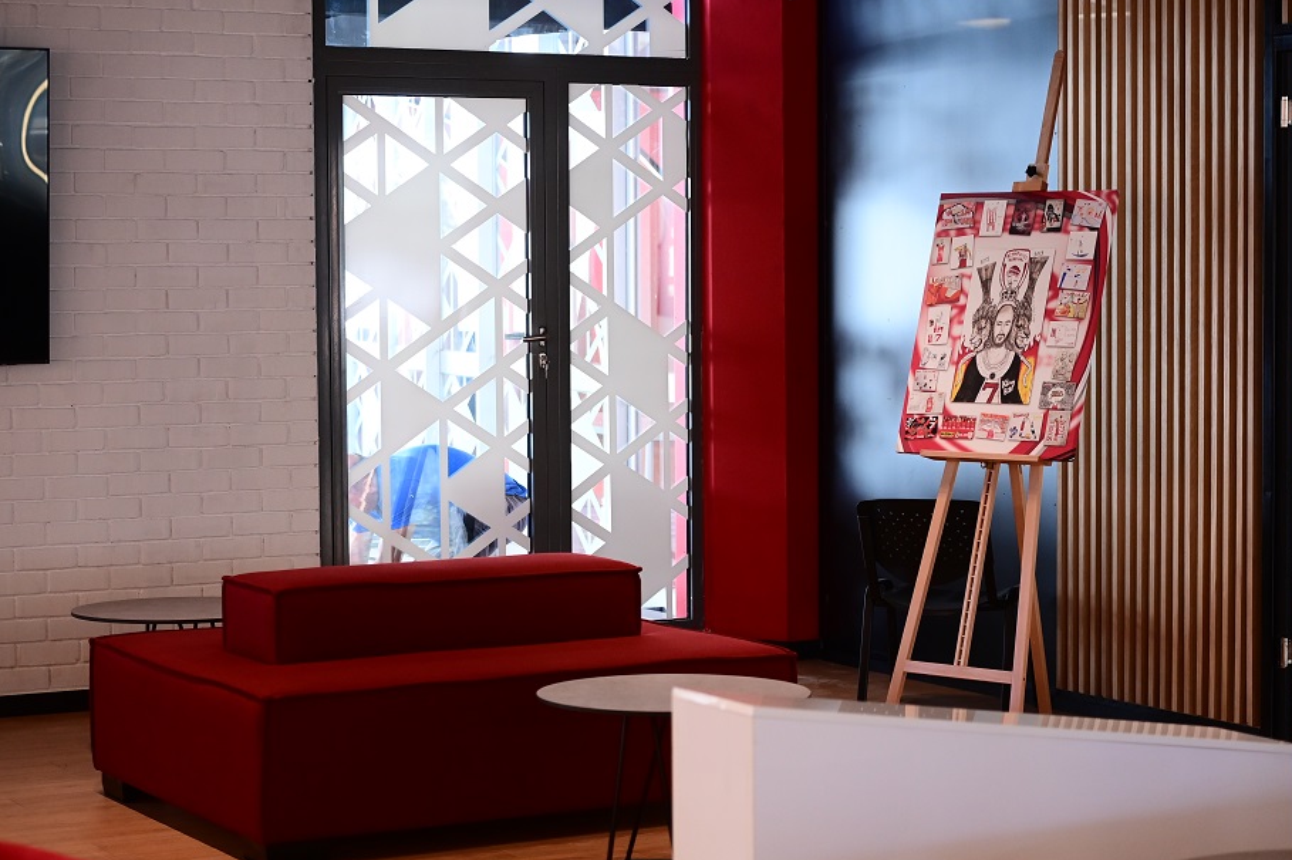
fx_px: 2762
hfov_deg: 26.3
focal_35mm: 77
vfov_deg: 17.7
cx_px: 677
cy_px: 428
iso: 3200
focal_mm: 70
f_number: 2.8
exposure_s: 1/400
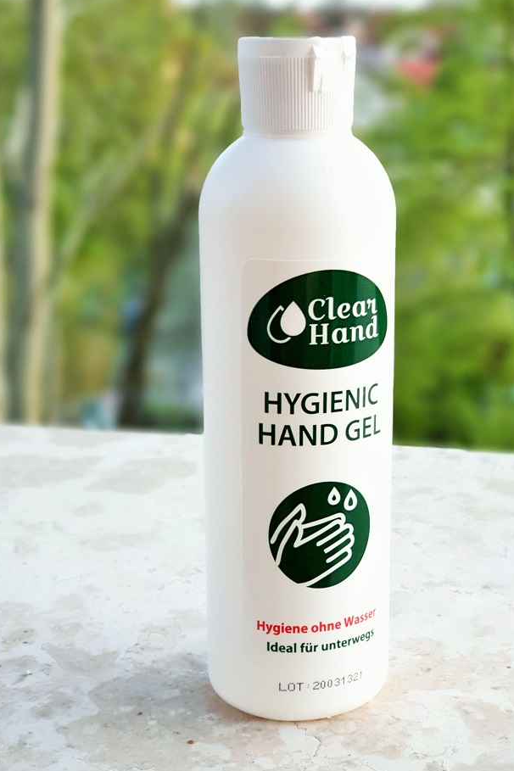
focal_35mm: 60
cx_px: 288
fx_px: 1285
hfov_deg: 22.6
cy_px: 363
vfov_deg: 33.4
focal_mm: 6
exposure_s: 1/30
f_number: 2.4
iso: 250
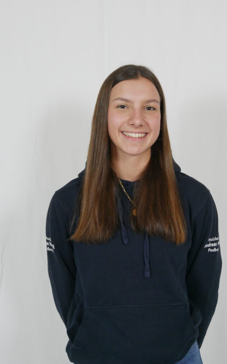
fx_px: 594
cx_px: 135
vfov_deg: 34.0
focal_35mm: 60
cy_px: 183
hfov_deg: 21.6
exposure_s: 1/60
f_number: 4.3
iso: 2000
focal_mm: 28
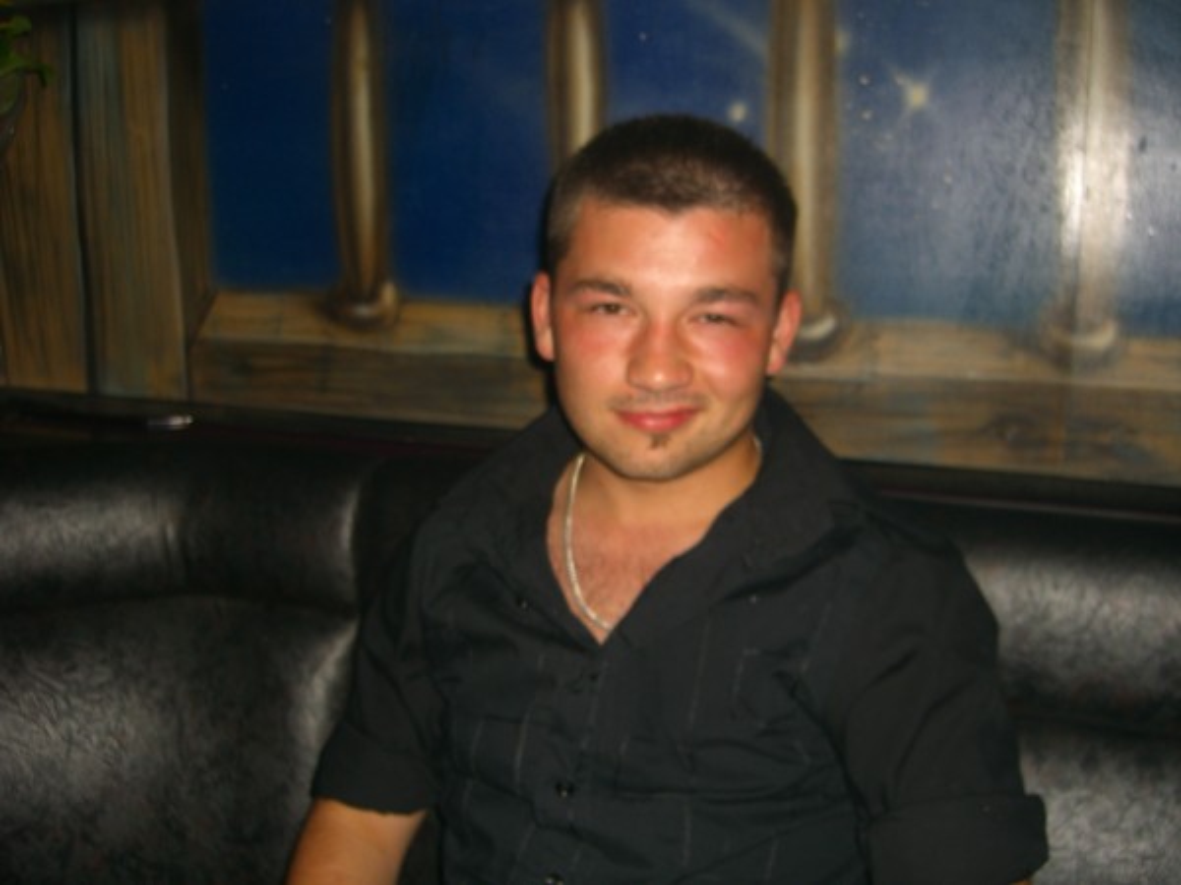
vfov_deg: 37.7
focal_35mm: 38
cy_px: 442
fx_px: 1296
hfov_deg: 49.0
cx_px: 590
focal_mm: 7.9
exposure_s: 1/60
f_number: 2.8
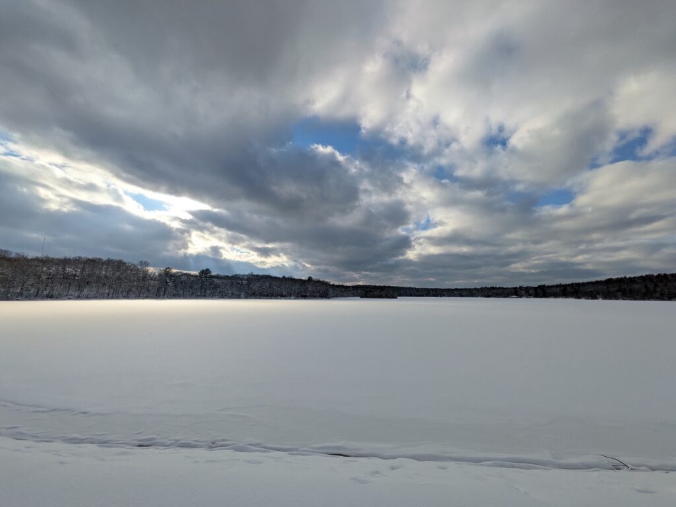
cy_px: 254
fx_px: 273
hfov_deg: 102.1
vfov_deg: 85.7
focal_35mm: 14
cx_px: 338
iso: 62
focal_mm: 1.85
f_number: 2.2
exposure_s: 1/4587
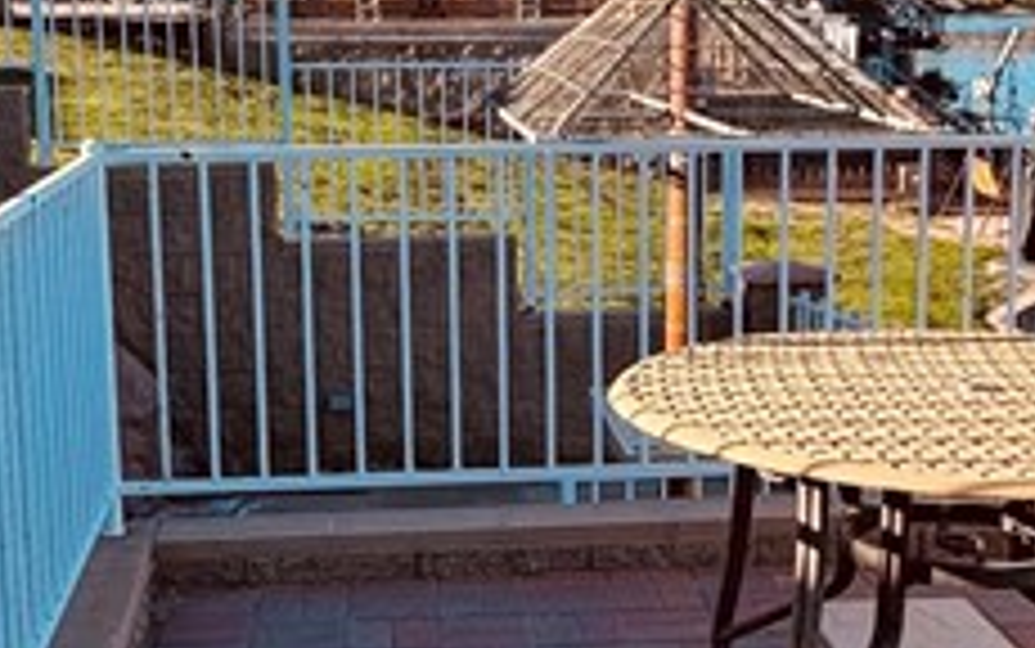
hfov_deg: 31.0
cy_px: 292
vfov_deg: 19.7
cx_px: 572
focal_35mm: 66
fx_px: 1863
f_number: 2.2
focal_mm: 2.22
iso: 40
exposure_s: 1/1217
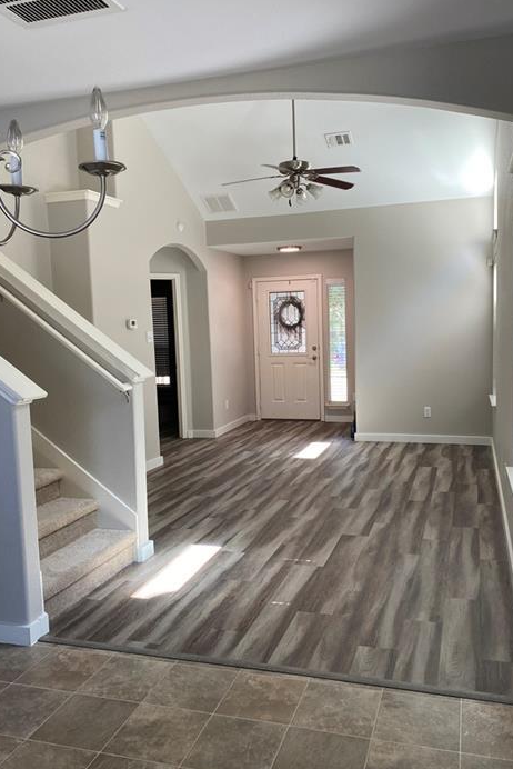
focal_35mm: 30
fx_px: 641
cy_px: 387
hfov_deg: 43.6
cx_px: 271
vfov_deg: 61.9
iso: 100
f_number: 1.8
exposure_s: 1/120
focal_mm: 4.25
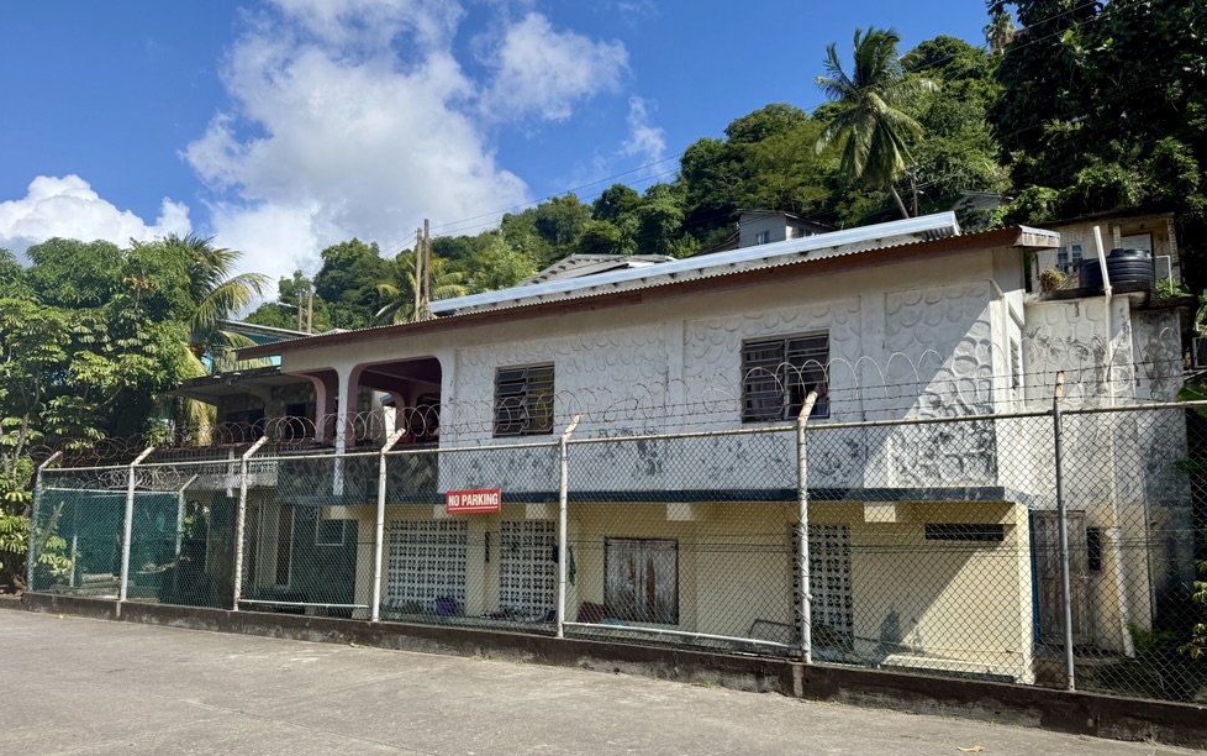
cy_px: 434
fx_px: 856
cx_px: 600
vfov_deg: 47.5
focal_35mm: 26
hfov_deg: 70.4
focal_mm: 6.76
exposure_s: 1/4975
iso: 100
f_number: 1.78
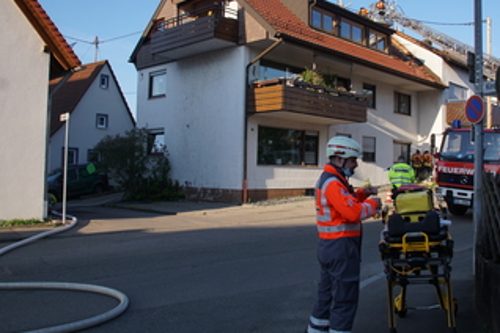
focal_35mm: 34
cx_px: 299
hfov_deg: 55.4
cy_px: 144
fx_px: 472
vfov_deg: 38.8
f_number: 6.3
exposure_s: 1/160
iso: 100
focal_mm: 18
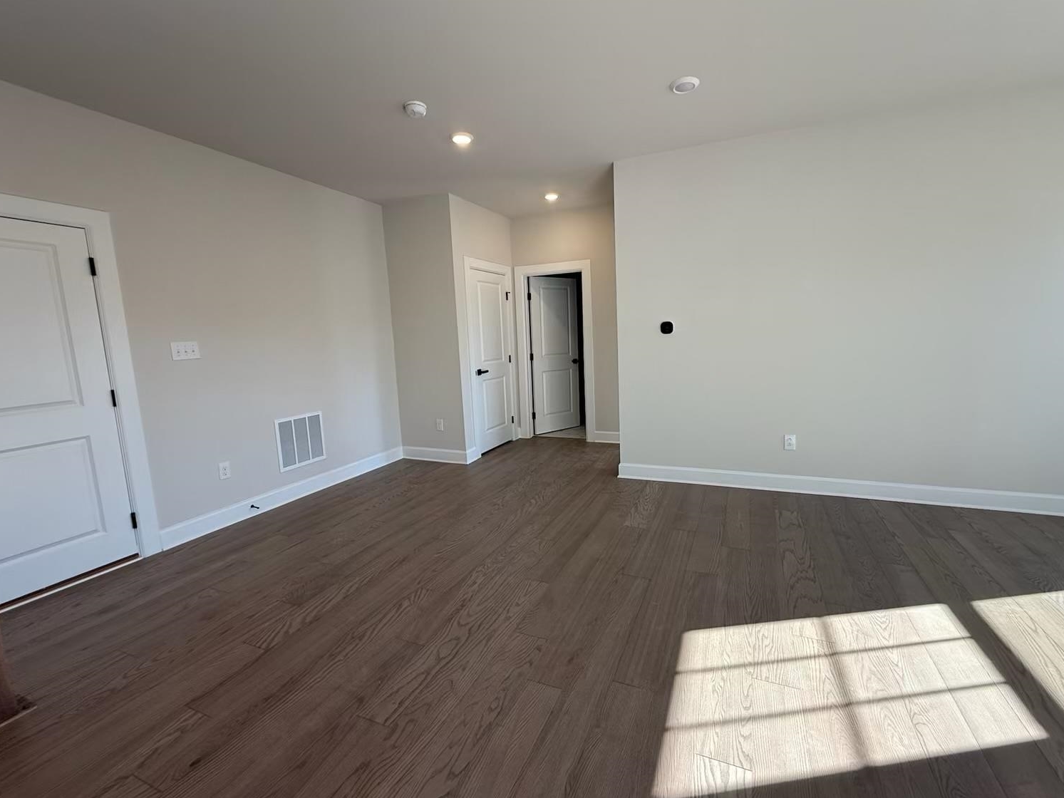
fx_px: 461
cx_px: 562
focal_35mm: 15
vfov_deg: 81.7
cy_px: 389
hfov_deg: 98.1
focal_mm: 2.22
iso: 64
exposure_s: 1/120
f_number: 2.2
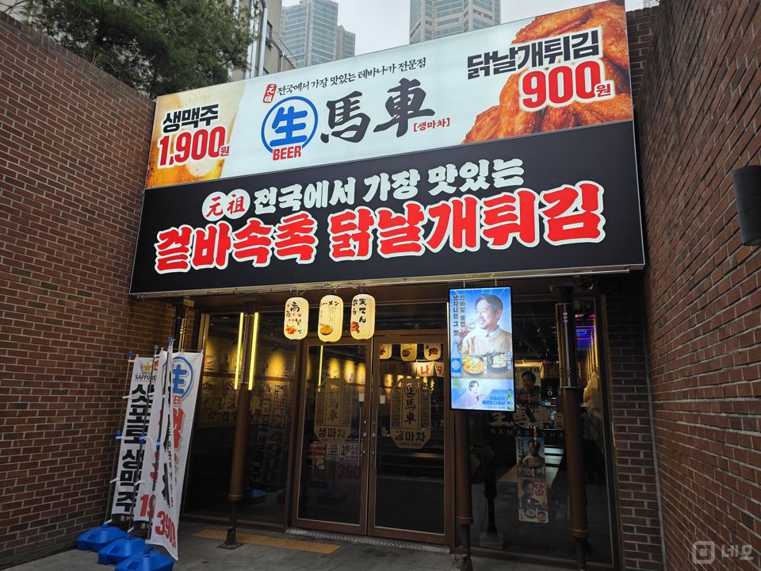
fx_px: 506
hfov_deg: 73.9
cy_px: 286
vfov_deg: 58.9
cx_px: 380
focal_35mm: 23
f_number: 1.7
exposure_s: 1/120
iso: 25
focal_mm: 6.3
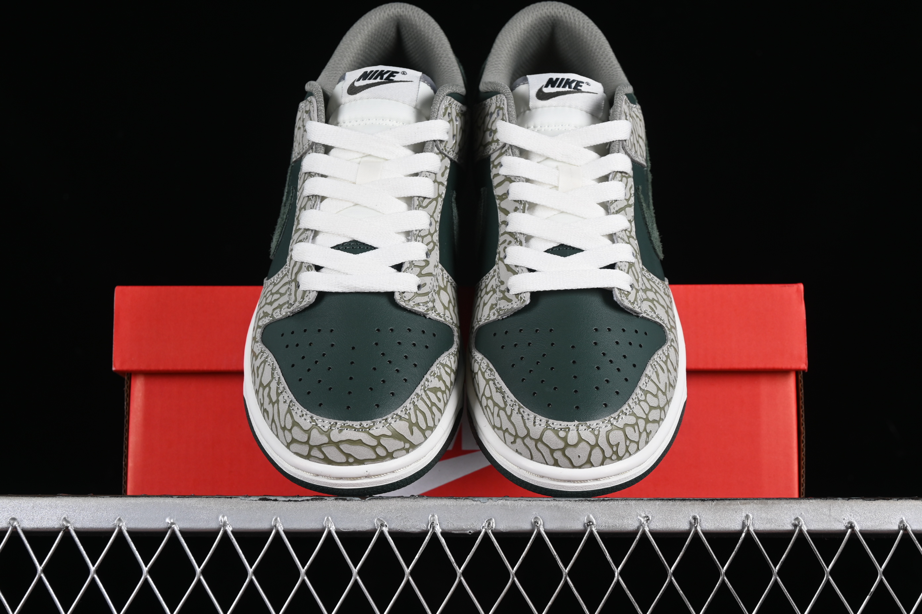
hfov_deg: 27.0
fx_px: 1921
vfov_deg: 18.2
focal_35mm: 75
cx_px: 461
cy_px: 307
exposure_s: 1/60
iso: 160
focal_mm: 50
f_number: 7.1
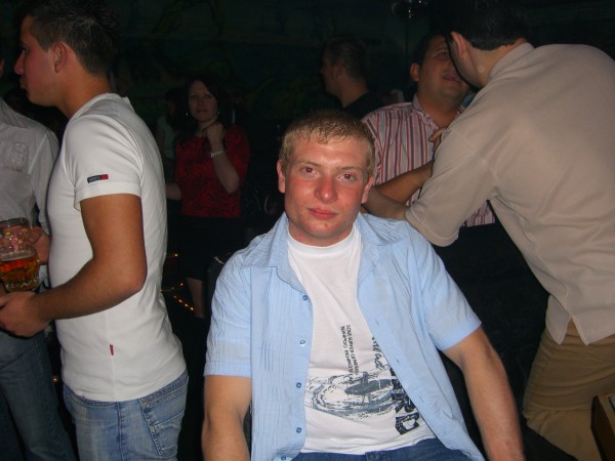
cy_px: 230
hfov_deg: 49.0
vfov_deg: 37.7
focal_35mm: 38
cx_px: 308
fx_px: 675
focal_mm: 7.9
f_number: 2.8
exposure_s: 1/60
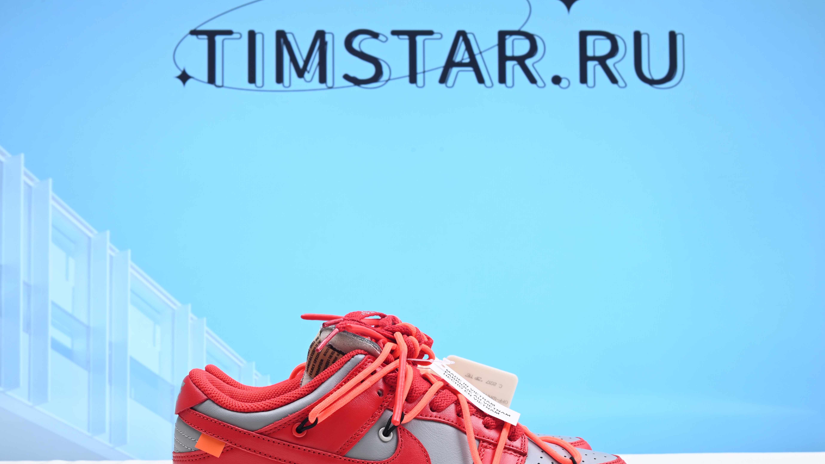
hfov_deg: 42.1
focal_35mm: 49
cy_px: 289
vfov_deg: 24.4
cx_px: 380
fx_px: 1072
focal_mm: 43
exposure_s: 1/2
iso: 100
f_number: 16
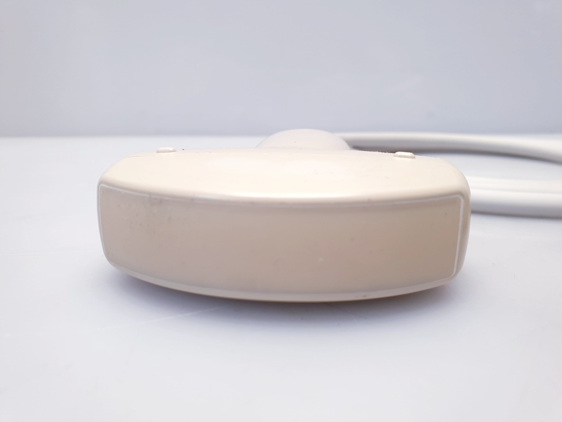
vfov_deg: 53.1
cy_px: 211
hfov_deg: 67.3
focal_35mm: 26
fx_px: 422
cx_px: 281
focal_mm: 4.3
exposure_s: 1/50
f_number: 2.4
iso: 80
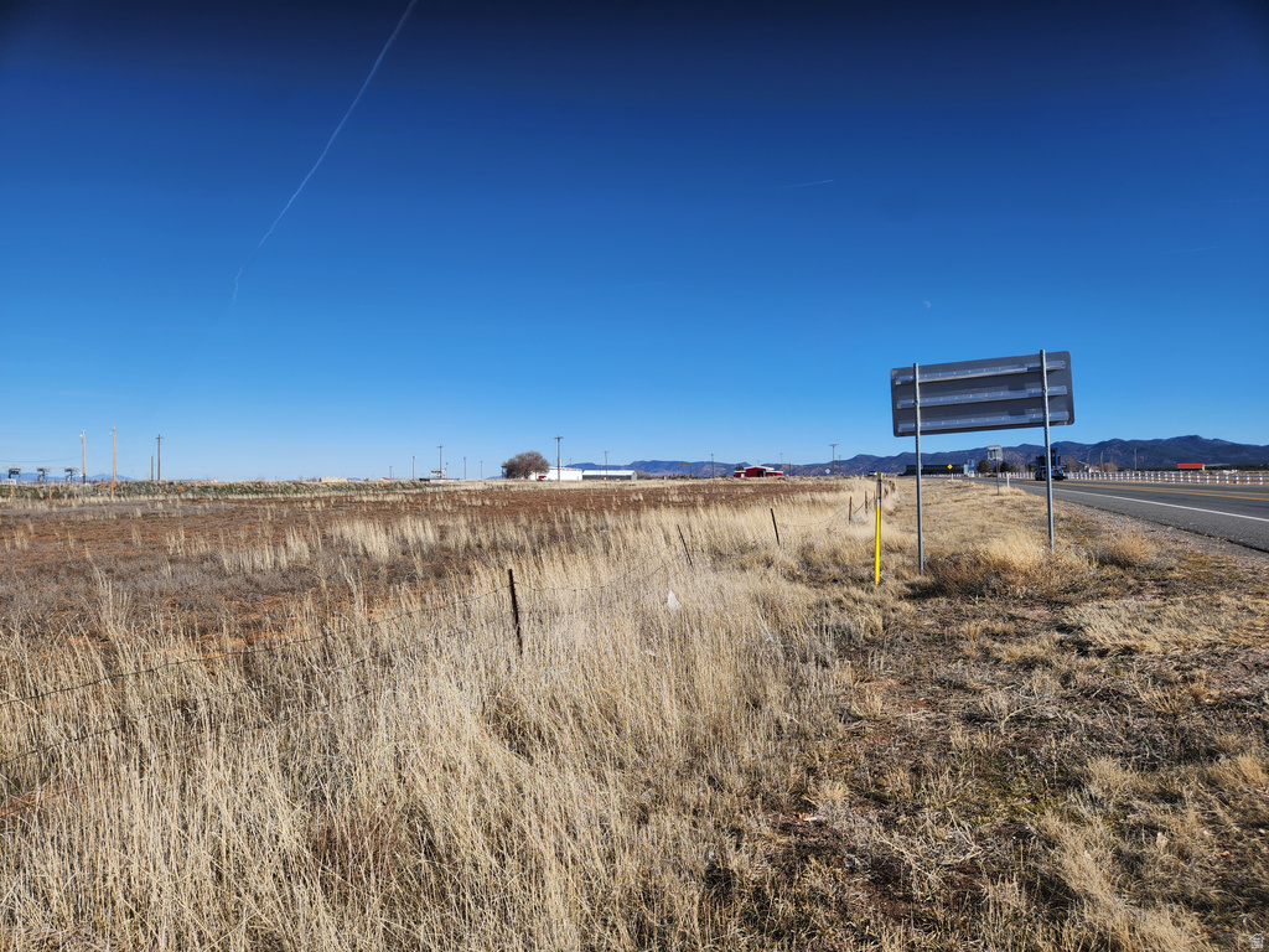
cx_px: 634
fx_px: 843
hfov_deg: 73.9
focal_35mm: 23
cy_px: 476
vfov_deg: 58.9
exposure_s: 1/2111
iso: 20
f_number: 1.8
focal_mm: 5.4
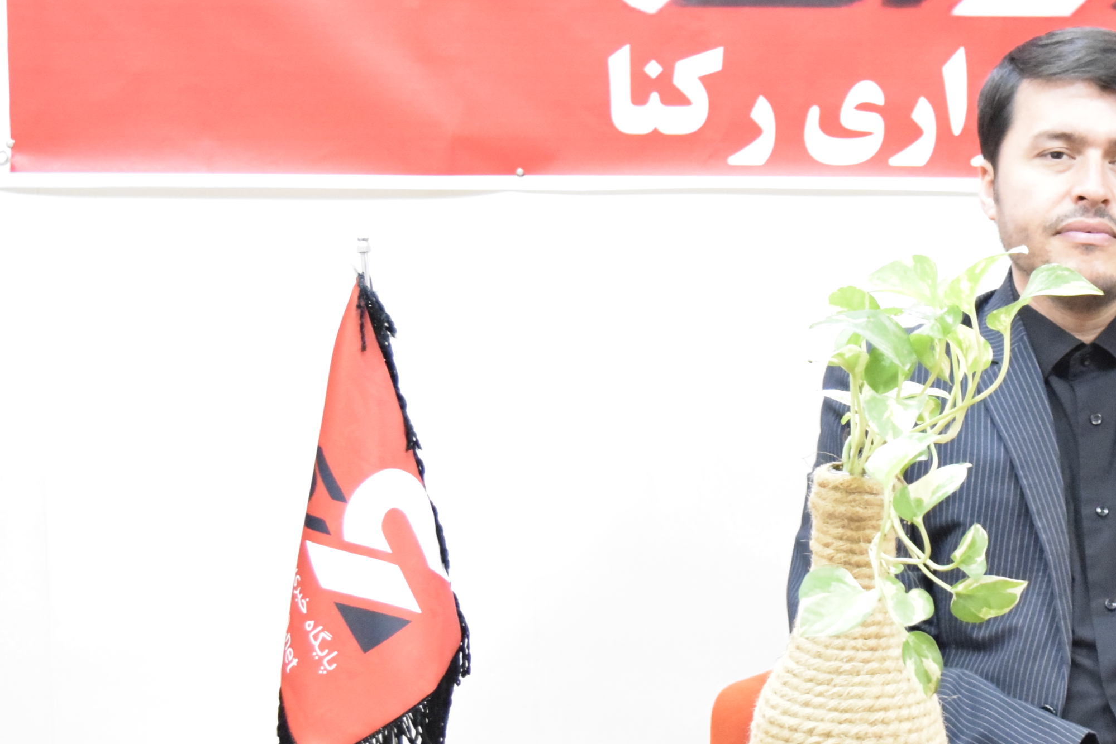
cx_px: 1014
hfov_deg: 24.3
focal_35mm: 81
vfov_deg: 16.9
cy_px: 340
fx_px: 2511
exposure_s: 1/125
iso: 5000
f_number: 4
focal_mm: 24
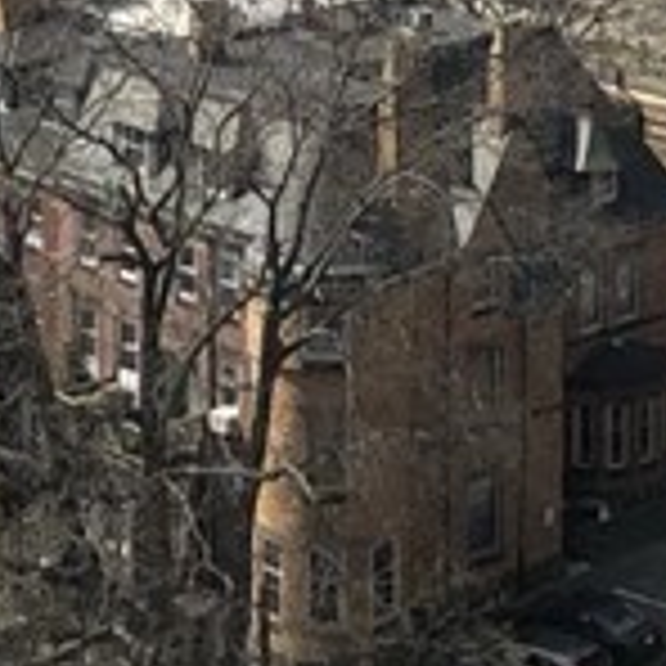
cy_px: -616
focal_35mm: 171
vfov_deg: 9.6
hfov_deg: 10.2
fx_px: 3722
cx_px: 518
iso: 20
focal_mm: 3.99
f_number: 1.8
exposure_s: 1/3003
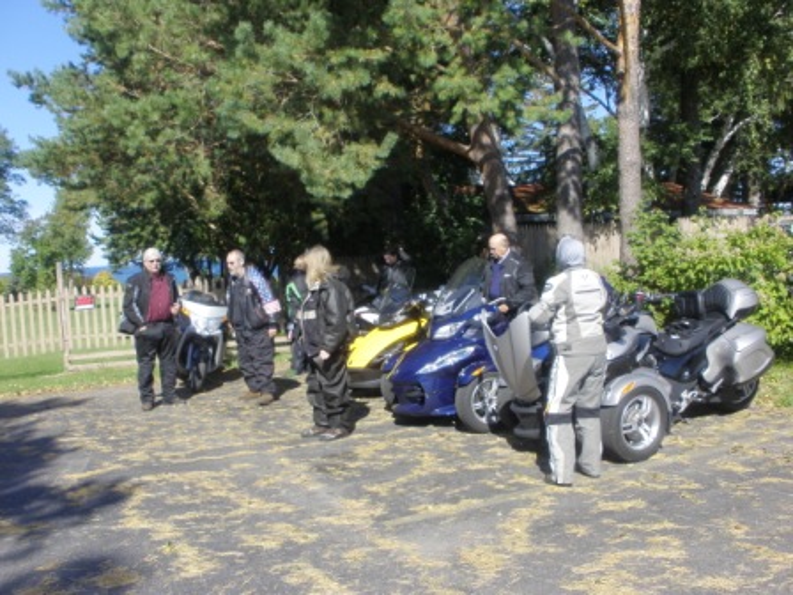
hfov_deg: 51.4
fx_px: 825
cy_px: 298
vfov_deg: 39.7
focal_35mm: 36
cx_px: 396
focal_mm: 6.3
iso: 64
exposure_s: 1/200
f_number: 5.6
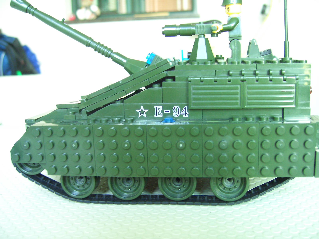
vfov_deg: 36.8
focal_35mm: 39
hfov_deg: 47.9
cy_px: 120
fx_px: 359
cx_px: 160
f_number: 2.8
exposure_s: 1/13
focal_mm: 8
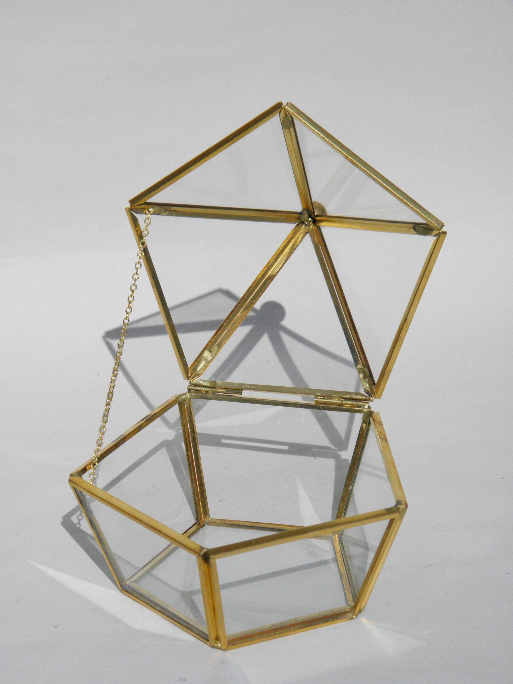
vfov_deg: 18.5
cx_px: 256
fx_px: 2095
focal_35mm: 106
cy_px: 342
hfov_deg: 14.0
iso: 100
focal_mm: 19
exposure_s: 1/800
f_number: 9.4
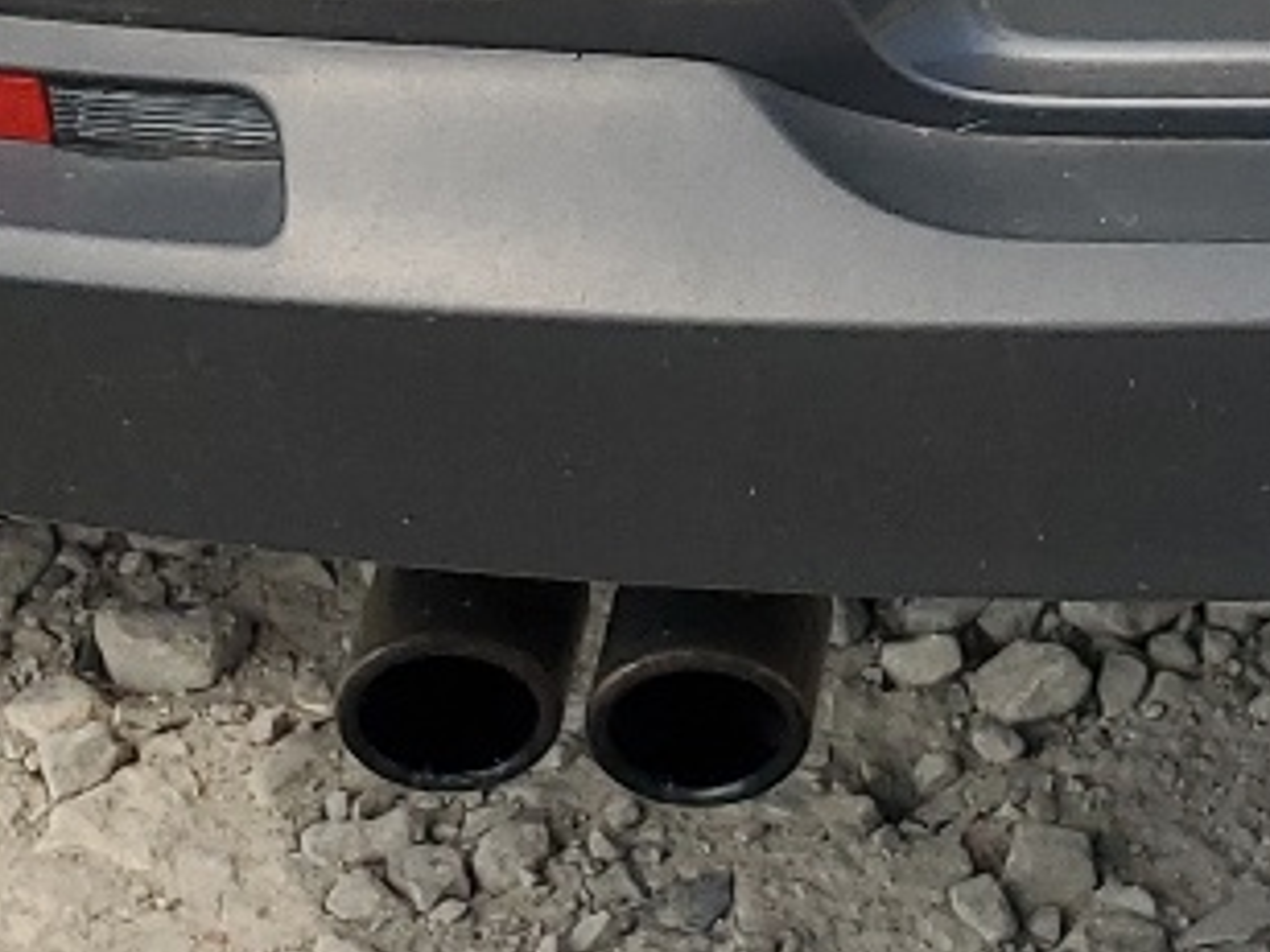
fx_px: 4953
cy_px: -1405
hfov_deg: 13.9
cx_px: 1794
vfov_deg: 9.6
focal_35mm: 135
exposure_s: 1/1667
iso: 50
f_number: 1.5
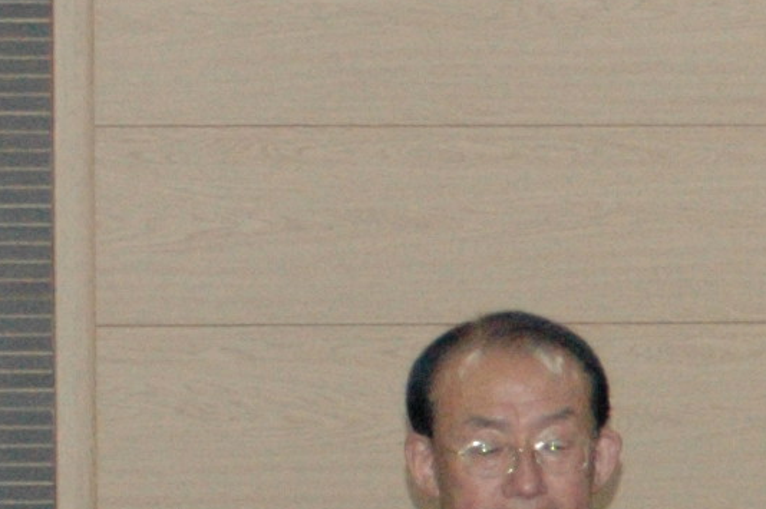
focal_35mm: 591
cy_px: 565
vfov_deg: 2.3
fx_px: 12563
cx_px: 1942
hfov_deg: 3.4
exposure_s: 1/400
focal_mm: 70
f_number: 5
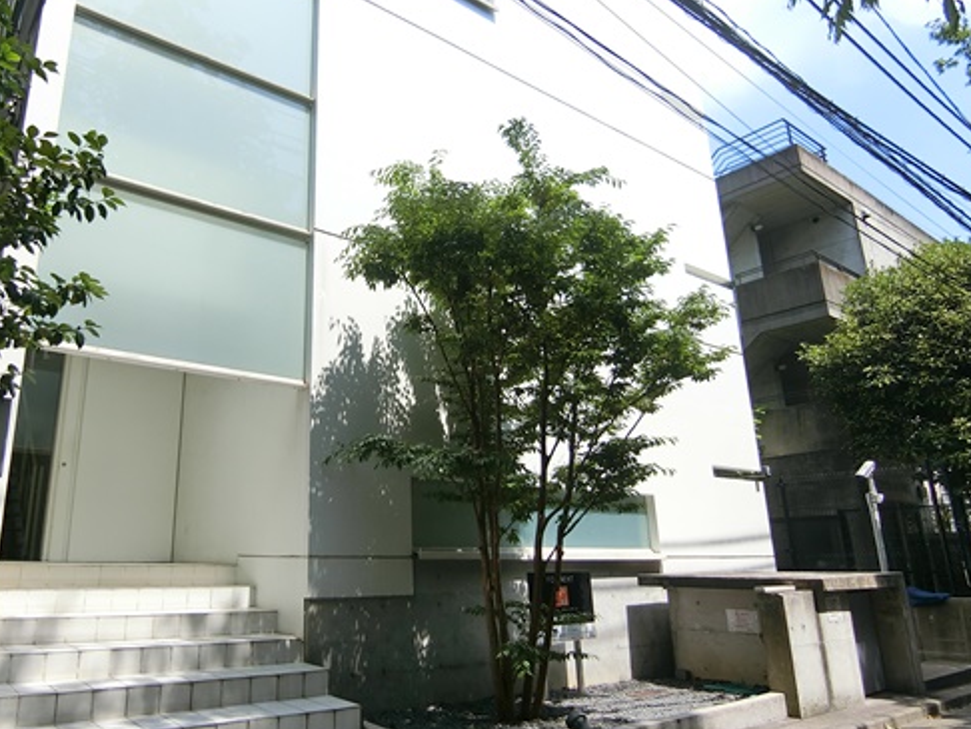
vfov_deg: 54.9
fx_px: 702
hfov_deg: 67.9
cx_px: 342
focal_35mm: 25
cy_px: 360
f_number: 6.9
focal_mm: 4.06
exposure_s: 1/160
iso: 80
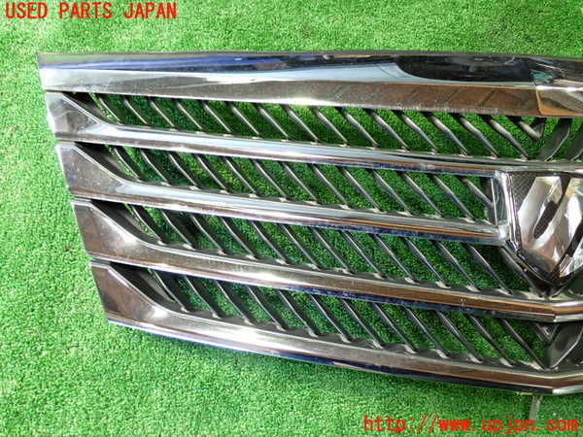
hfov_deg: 60.0
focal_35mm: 30
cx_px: 292
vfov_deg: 46.8
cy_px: 218
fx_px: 505
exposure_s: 1/30
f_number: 2.3
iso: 400
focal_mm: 5.4
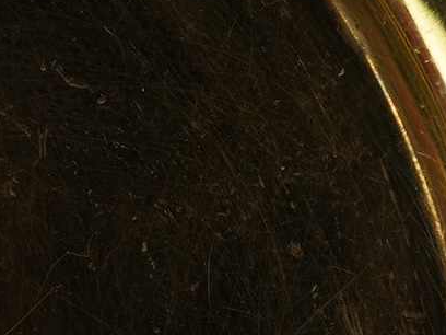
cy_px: 495
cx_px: -412
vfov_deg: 8.1
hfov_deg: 10.3
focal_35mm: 179
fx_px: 2306
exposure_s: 1/125
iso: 400
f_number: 16
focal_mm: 30
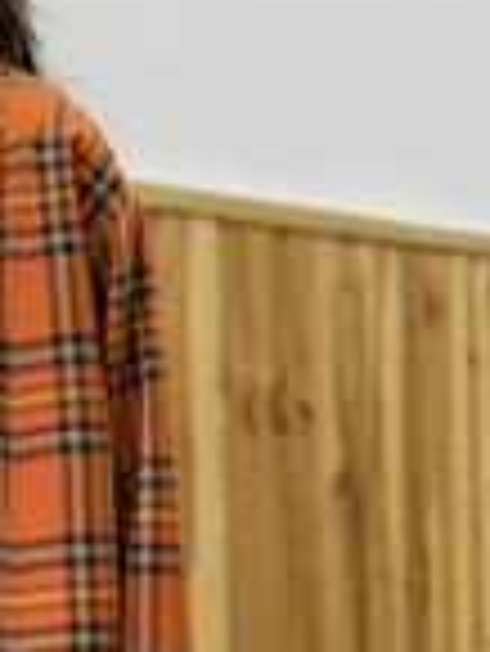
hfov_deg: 8.3
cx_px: -216
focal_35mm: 176
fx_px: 3317
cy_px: 519
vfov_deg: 11.2
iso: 200
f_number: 1.78
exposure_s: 1/50
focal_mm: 6.76
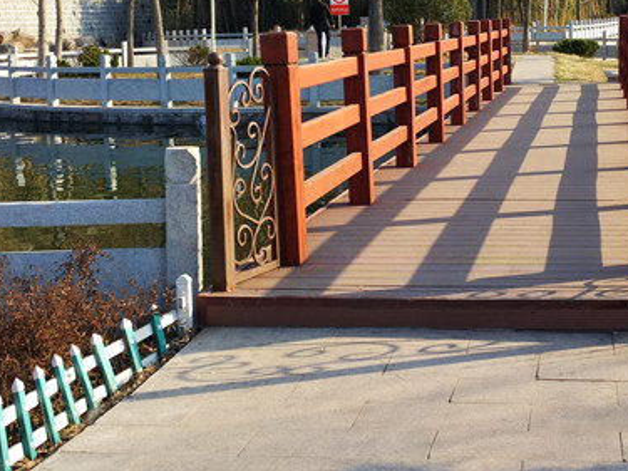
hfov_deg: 30.0
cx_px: 437
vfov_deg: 22.7
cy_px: 131
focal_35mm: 64
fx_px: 1161
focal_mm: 4.12
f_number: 2
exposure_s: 1/544
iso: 100
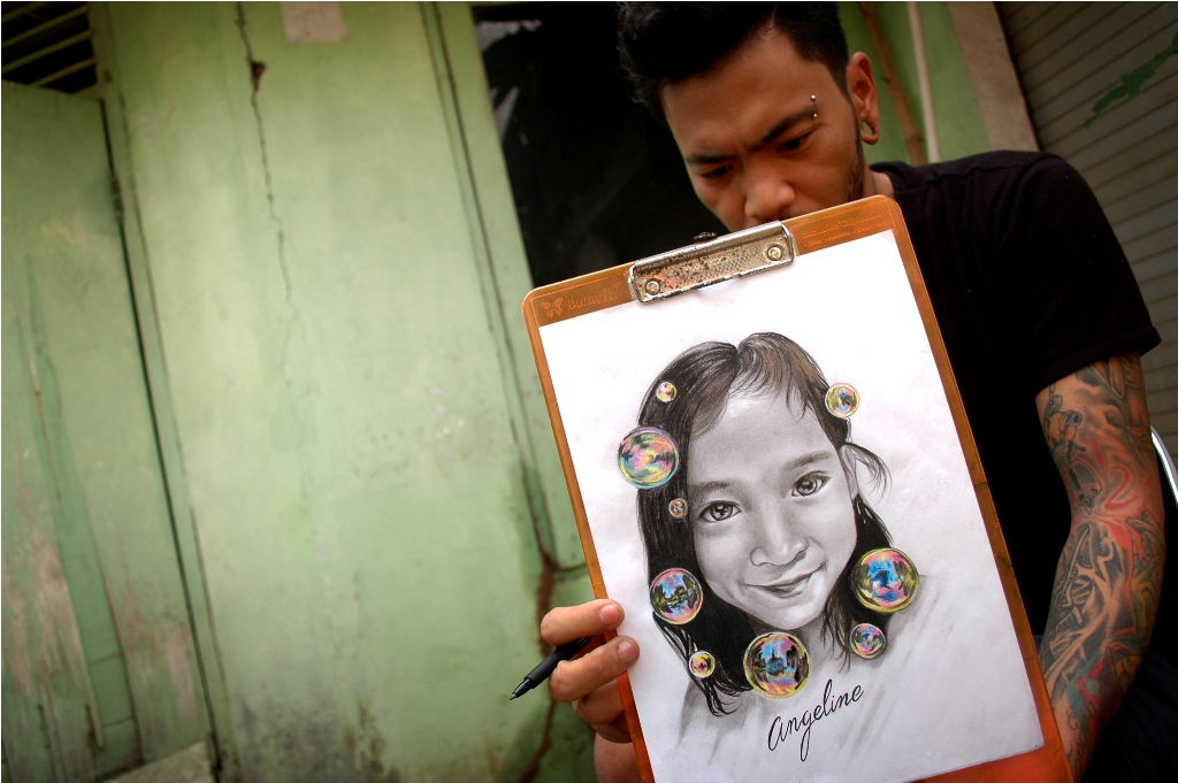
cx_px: 589
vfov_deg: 47.9
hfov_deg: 67.4
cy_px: 392
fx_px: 883
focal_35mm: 27
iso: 200
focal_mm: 18
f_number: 4
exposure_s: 1/125
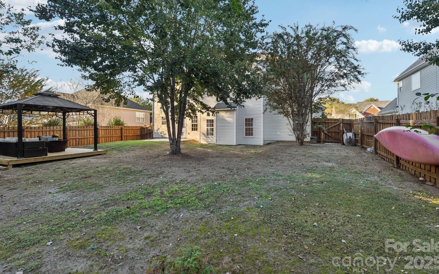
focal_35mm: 15
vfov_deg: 74.7
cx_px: 229
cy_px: 127
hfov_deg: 101.4
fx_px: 179
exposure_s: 1/30
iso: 200
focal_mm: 14
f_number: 8
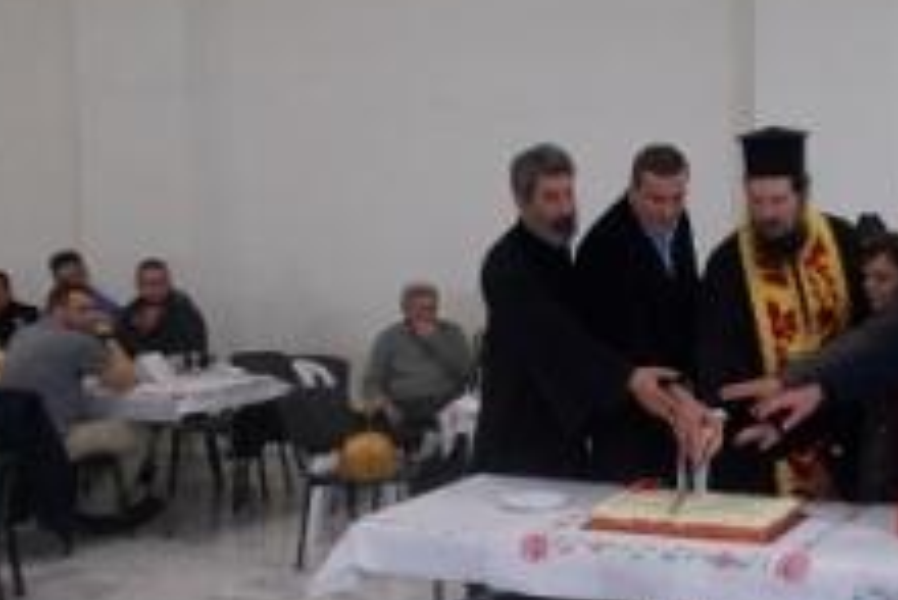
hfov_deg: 35.0
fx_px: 1373
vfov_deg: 24.6
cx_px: 722
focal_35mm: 55
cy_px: 367
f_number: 3.2
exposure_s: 1/25
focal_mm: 4.6
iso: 140
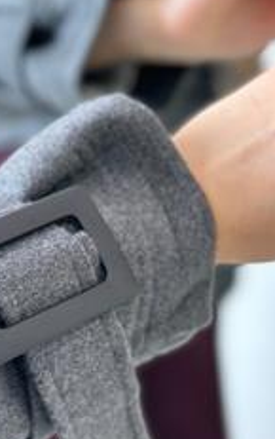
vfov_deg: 23.5
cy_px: 236
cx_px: 49
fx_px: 1052
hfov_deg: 14.8
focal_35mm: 88
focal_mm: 6.86
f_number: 1.78
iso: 80
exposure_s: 1/100
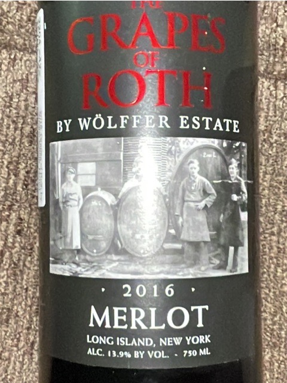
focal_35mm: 30
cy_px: 192
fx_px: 332
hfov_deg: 46.8
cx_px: 144
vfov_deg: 60.0
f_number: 2.4
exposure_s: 1/40
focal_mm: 1.54
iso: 800
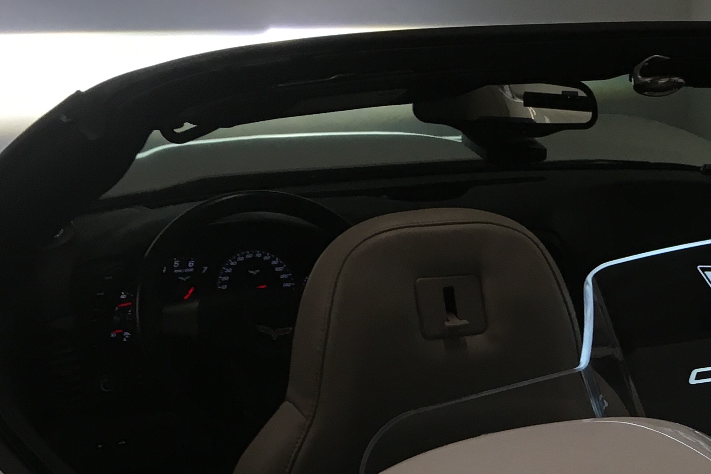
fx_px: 1501
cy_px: 522
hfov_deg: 25.6
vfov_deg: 17.3
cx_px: 676
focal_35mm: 76
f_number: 2.2
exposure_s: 1/30
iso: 50
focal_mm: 4.15
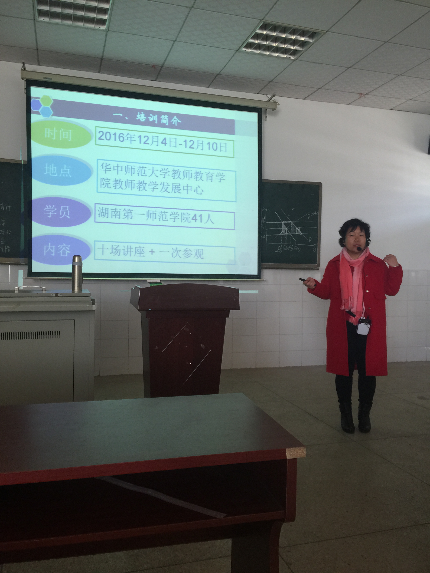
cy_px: 286
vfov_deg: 61.7
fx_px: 480
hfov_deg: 48.2
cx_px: 215
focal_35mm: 29
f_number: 2.2
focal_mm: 4.15
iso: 32
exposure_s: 1/15
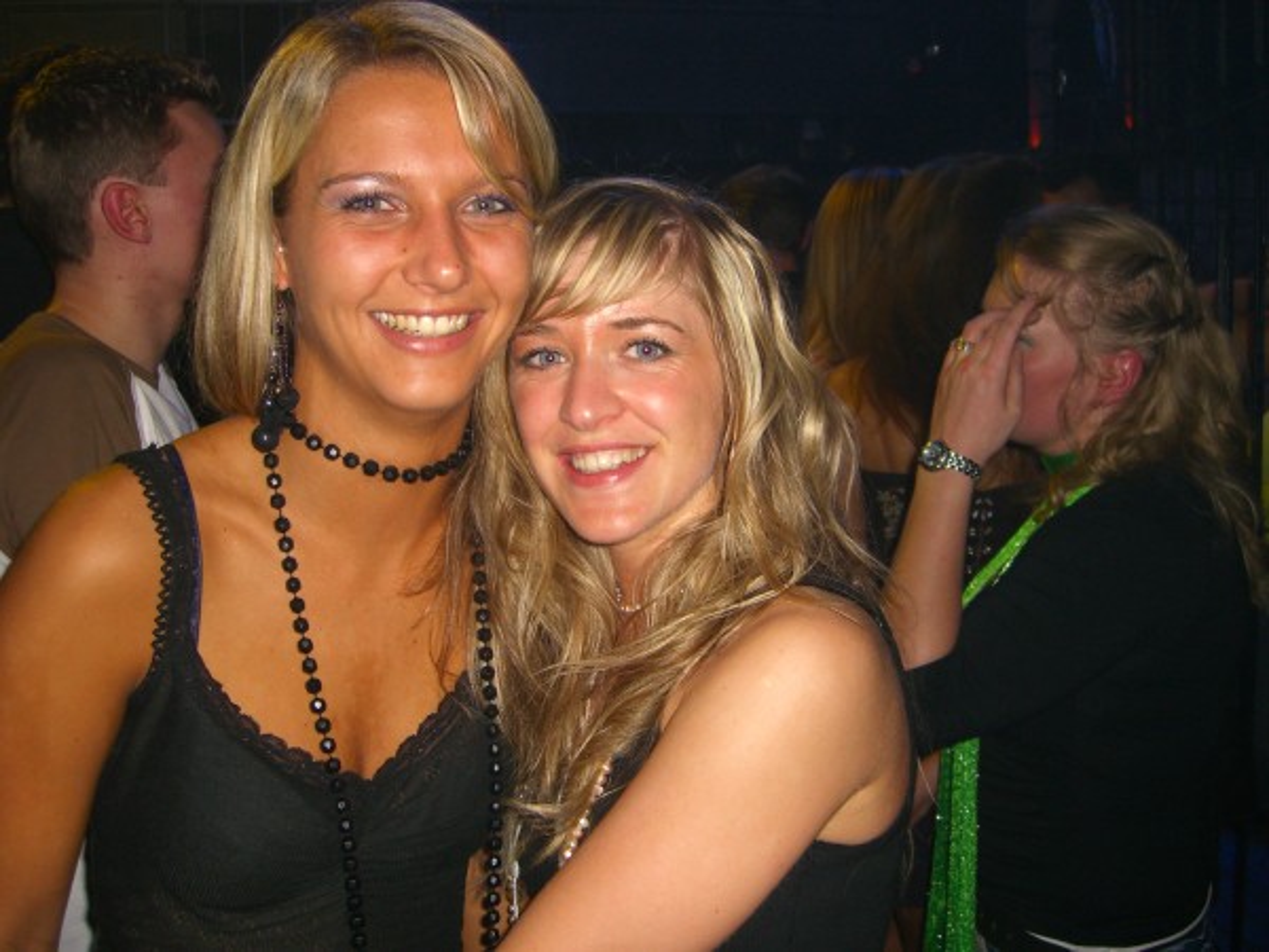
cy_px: 476
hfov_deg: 49.0
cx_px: 634
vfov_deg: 37.7
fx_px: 1393
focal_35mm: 38
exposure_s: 1/60
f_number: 2.8
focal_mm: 7.9
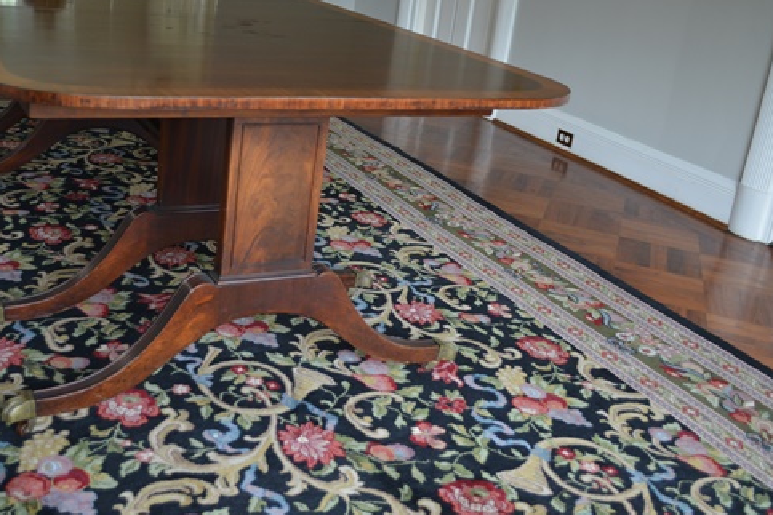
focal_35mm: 41
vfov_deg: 32.6
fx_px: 880
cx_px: 298
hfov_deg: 47.1
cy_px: 211
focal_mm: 22
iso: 450
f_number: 4
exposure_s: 1/60
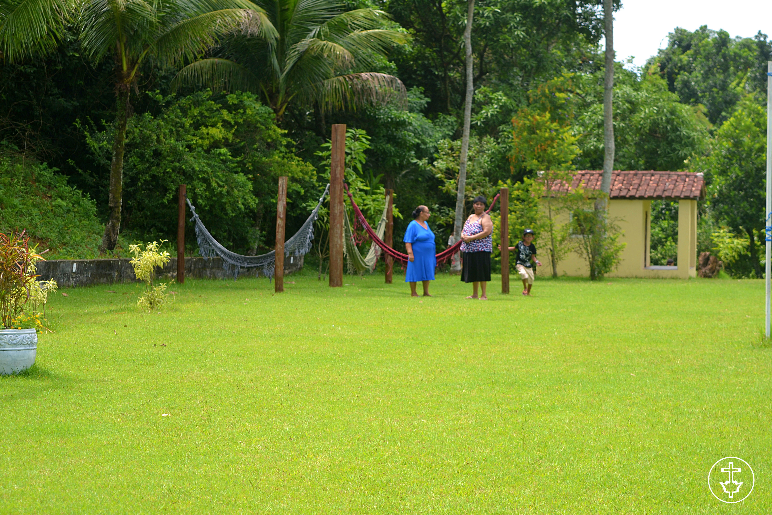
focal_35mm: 82
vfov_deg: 16.6
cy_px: 258
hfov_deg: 24.6
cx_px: 386
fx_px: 1769
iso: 100
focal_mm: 55
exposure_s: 1/160
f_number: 5.6
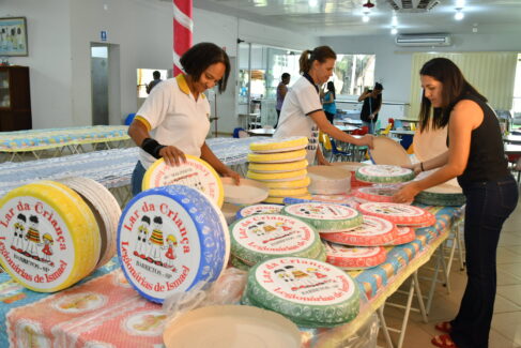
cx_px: 260
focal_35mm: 36
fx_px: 521
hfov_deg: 53.1
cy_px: 174
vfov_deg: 36.9
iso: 640
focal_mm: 24
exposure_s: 1/80
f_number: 4.5
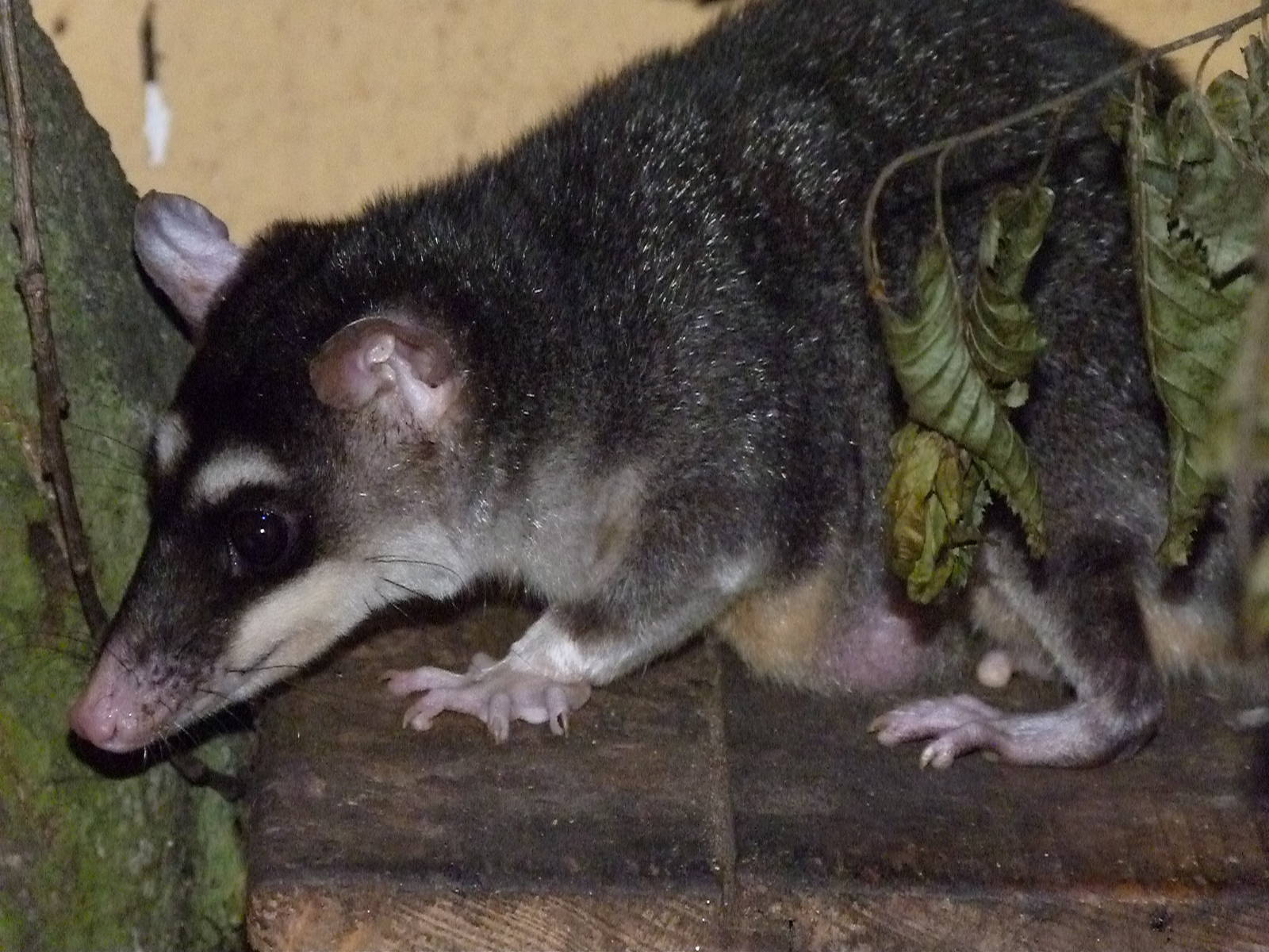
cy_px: 476
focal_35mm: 297
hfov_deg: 6.7
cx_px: 634
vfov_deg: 5.0
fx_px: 10888
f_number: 4
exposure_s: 1/80
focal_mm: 53.5
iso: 1600
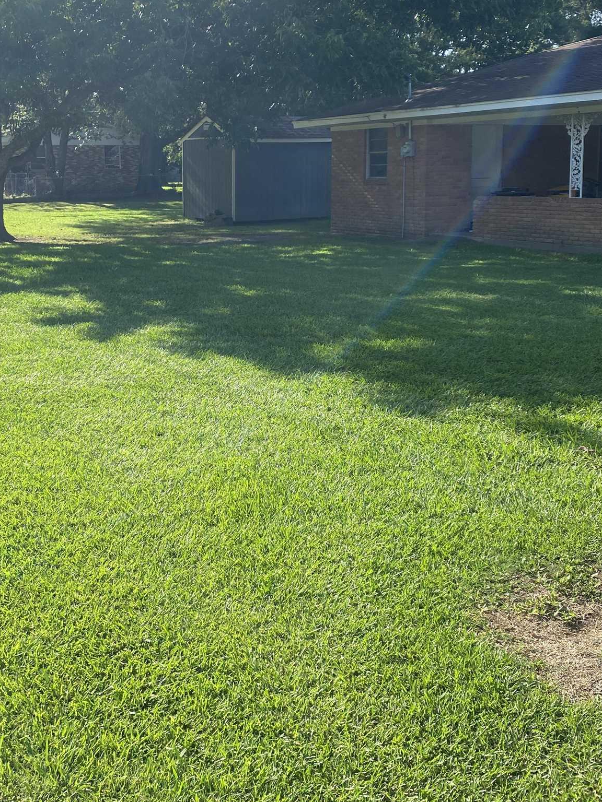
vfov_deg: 47.6
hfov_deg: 36.6
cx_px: 225
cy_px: 324
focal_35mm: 39
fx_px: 904
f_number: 1.8
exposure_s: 1/1157
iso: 32
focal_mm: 4.25
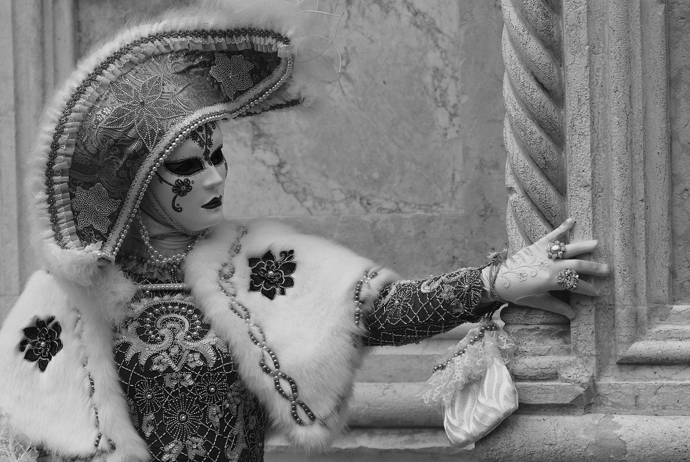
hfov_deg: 16.1
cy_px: 231
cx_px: 345
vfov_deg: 10.8
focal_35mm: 128
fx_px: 2446
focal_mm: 85
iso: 250
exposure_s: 1/400
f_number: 4
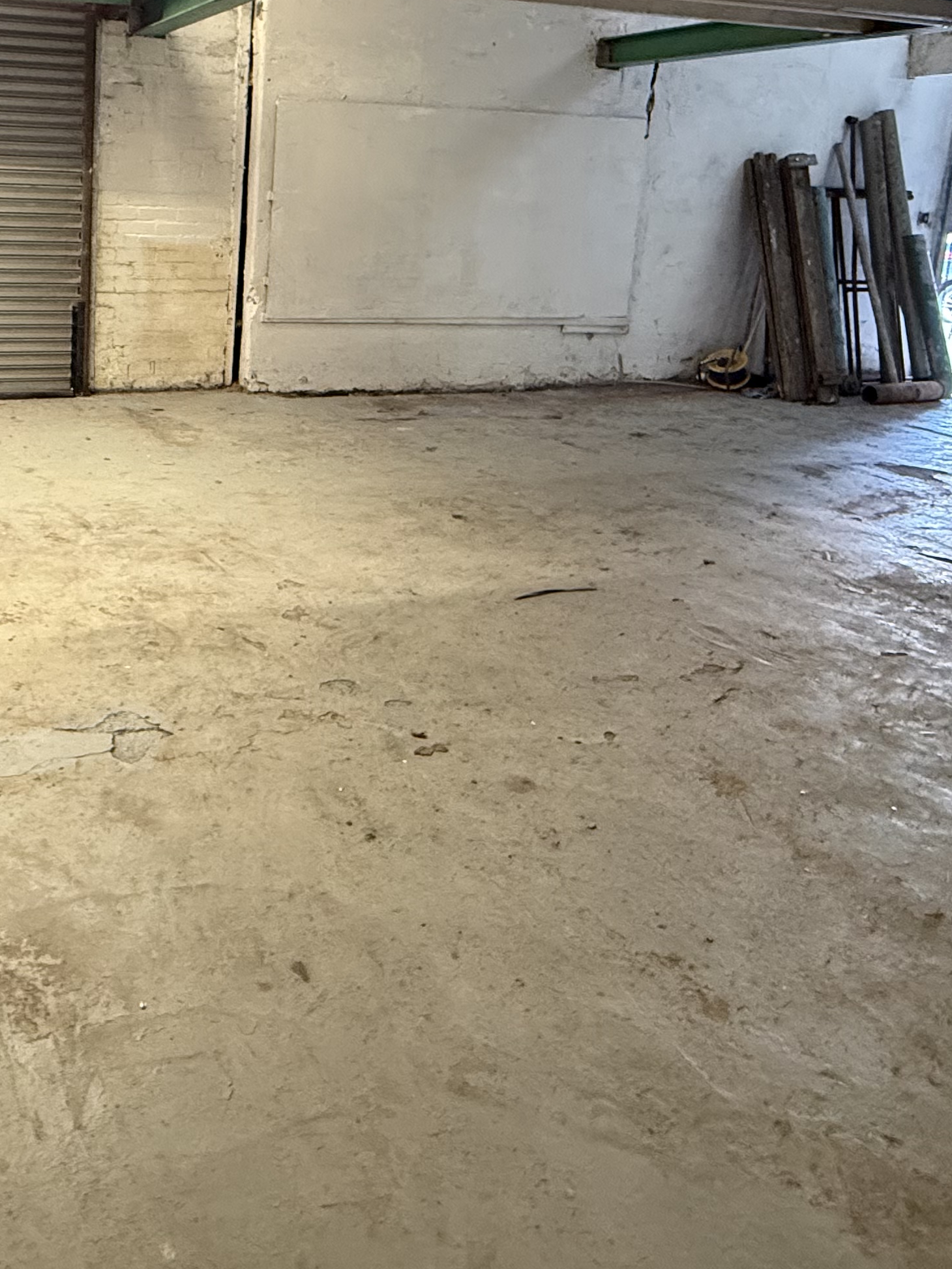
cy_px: 361
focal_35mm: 29
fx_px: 1063
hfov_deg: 45.5
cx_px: 175
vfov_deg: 59.3
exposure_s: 1/50
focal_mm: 2.22
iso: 500
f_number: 2.2
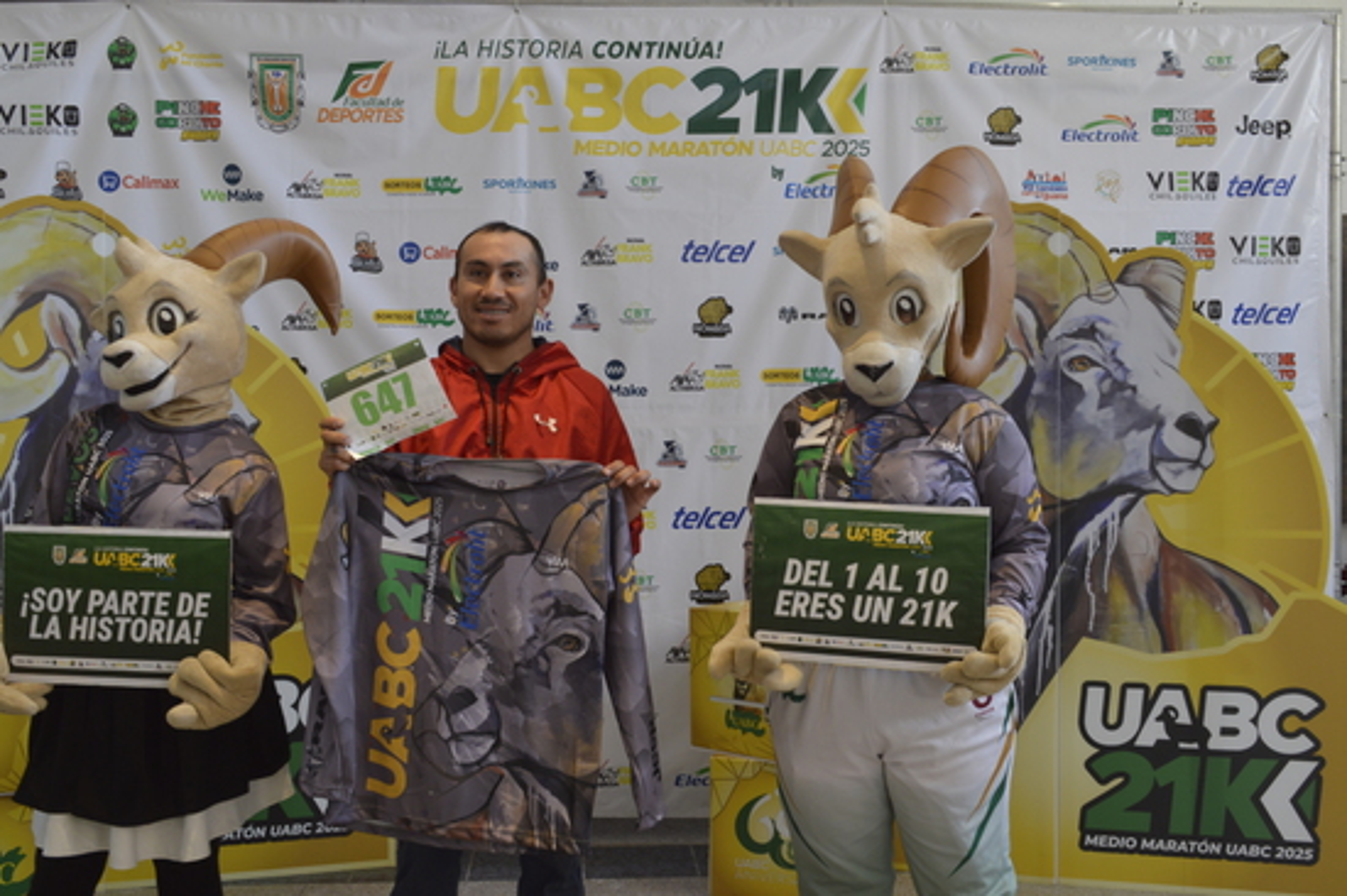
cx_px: 674
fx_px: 1458
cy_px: 448
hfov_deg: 49.6
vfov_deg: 34.2
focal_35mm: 39
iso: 400
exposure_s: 1/8
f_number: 11
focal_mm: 26
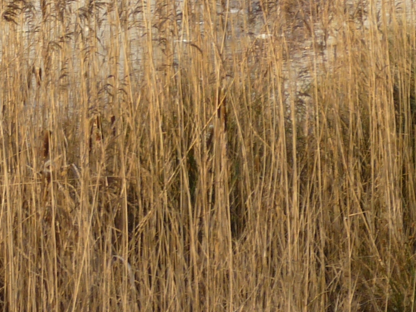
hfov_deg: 5.5
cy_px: -143
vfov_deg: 4.1
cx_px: 50
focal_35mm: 363
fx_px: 4362
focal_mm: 16.5
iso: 100
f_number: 5.1
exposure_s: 1/200
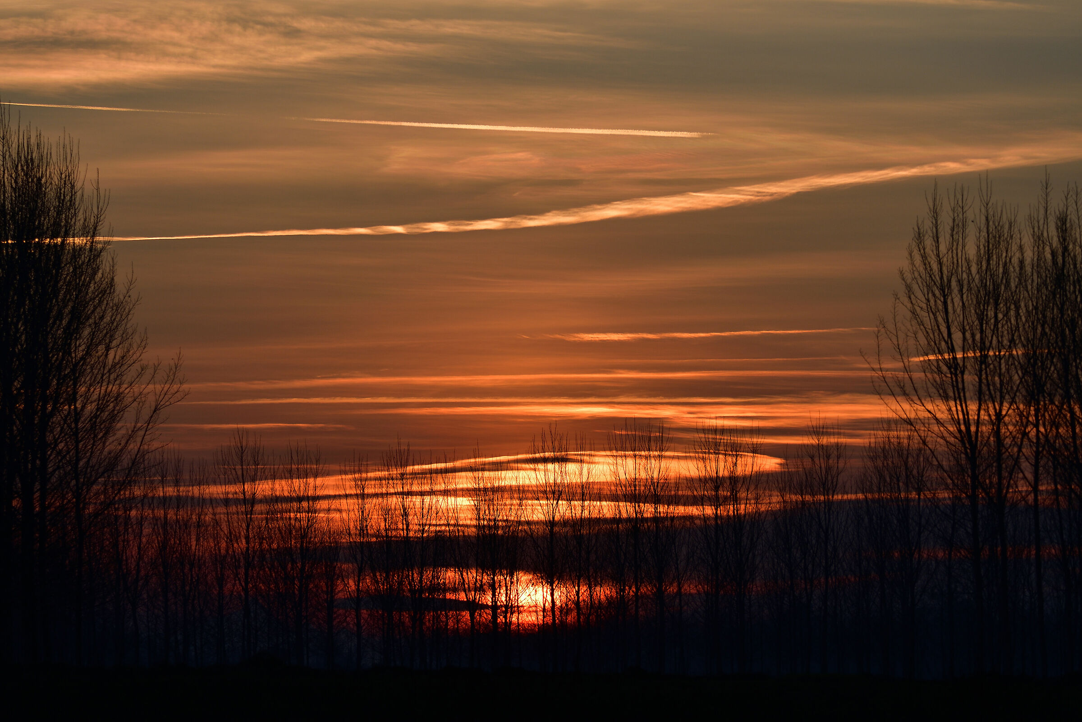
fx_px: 7438
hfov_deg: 8.3
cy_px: 361
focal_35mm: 248
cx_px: 541
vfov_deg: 5.6
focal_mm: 165
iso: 100
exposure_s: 1/640
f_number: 5.6
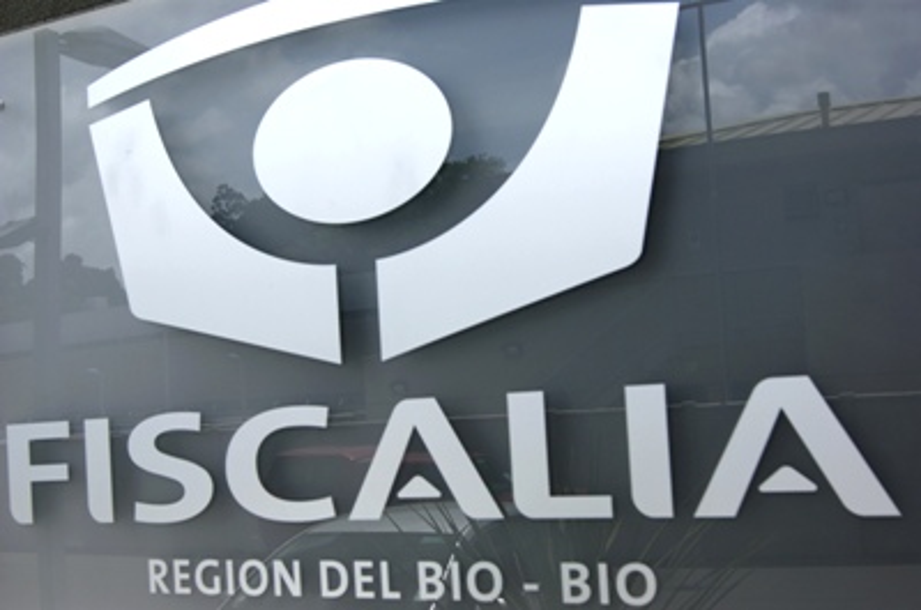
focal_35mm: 45
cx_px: 460
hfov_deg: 43.7
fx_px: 1149
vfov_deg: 29.7
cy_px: 305
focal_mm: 30
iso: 100
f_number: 6.3
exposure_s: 1/250
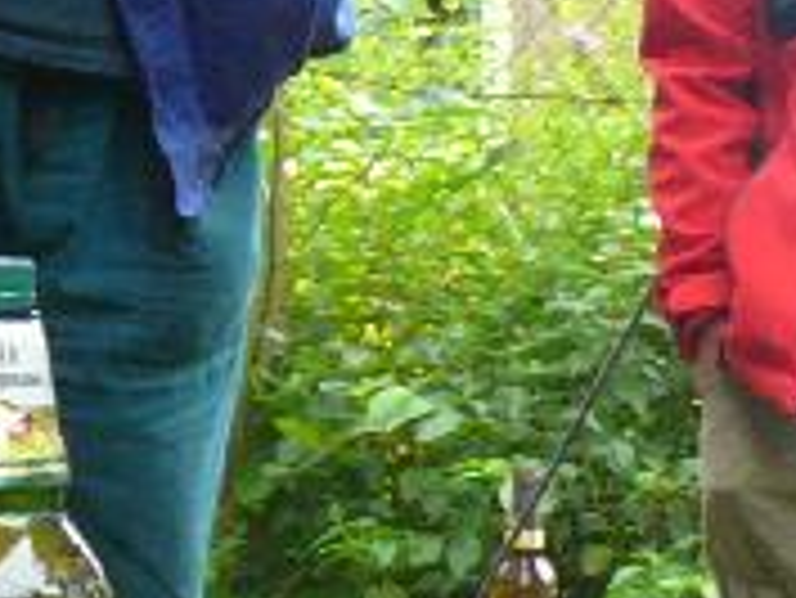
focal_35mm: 514
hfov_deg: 3.8
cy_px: -396
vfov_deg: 2.9
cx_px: 2262
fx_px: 11828
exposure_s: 1/50
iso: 200
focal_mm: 14.7
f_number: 3.6
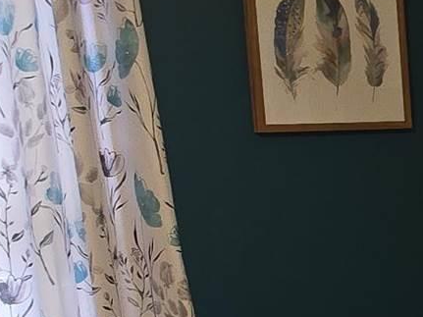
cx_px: 929
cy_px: 408
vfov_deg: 8.9
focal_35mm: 164
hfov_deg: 10.7
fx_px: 2003
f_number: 1.7
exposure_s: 1/60
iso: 80
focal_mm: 6.3
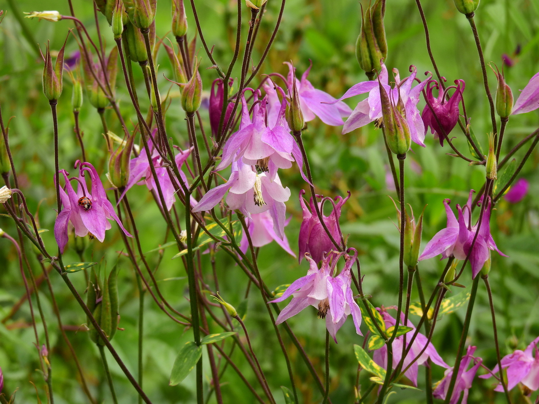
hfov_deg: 6.6
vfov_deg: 5.0
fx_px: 4671
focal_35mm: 300
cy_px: 202
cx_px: 270
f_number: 5
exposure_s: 1/320
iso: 100
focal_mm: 53.5
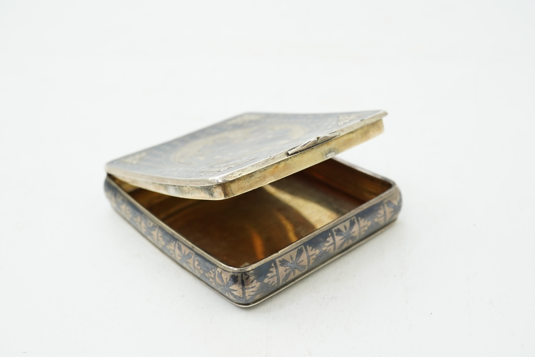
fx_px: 669
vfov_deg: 29.9
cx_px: 268
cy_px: 178
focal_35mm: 45
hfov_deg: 43.6
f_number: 13
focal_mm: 30
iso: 640
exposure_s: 1/50
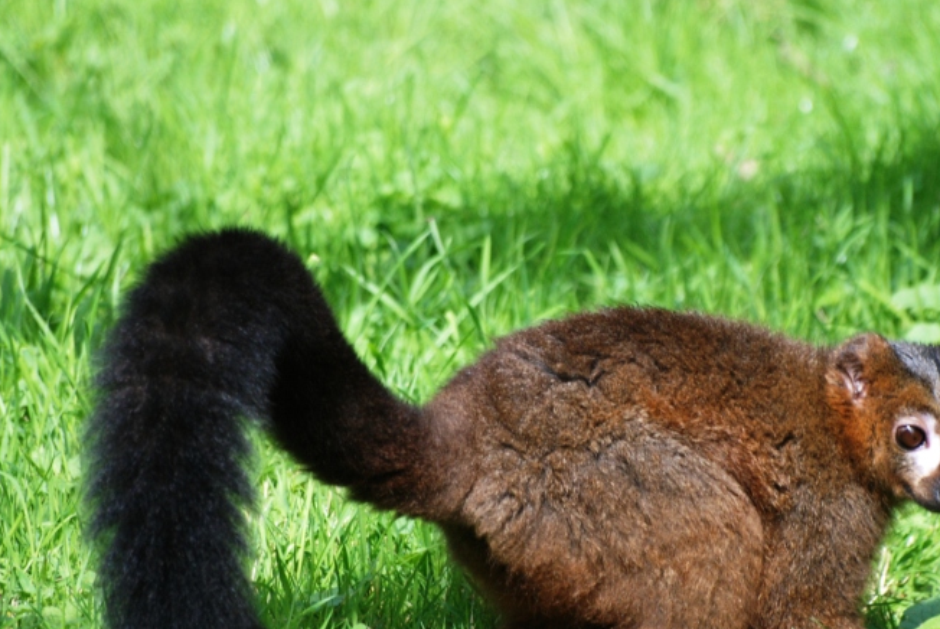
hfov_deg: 3.2
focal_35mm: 636
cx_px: 593
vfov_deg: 2.2
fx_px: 16621
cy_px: 373
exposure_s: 1/400
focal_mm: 270
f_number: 5.6
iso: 400
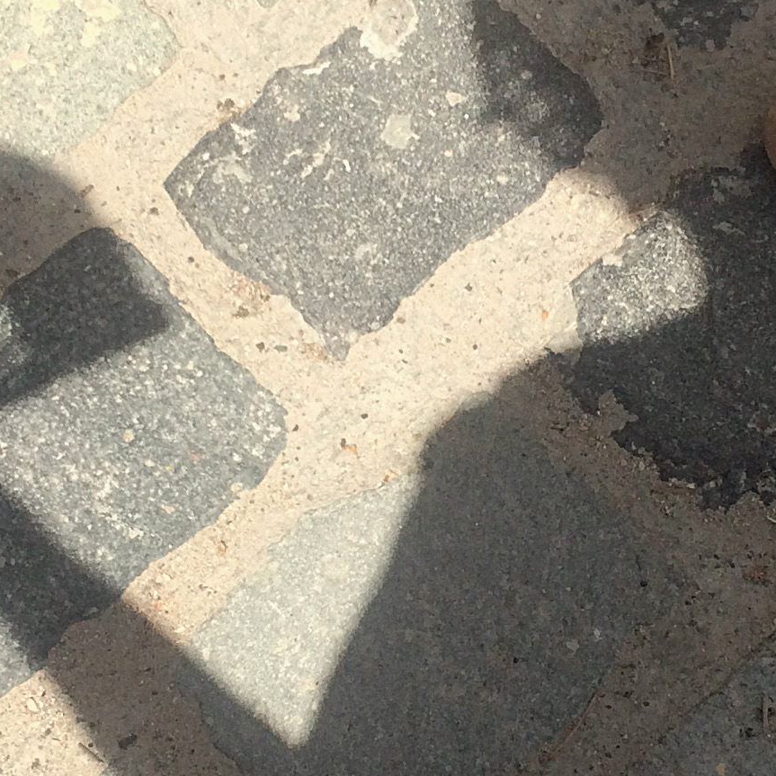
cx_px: 457
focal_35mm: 97
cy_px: 394
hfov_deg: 17.9
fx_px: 2460
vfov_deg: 17.9
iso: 32
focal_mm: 4.15
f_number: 2.2
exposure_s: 1/2933
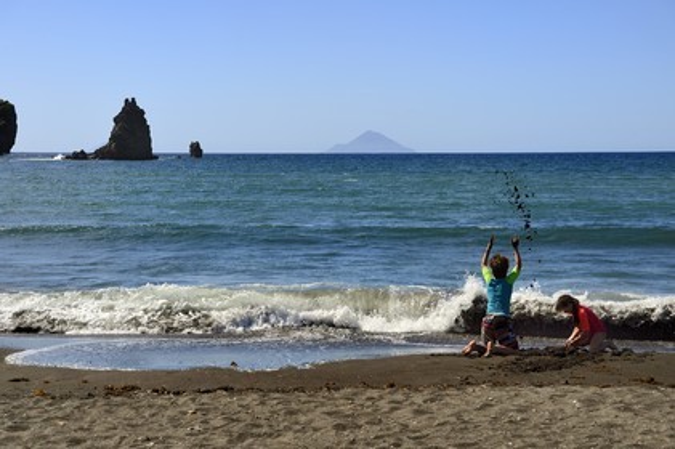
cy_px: 224
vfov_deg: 20.9
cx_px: 338
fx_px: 1218
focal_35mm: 65
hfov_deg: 31.0
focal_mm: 65
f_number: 11
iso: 200
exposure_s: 1/400
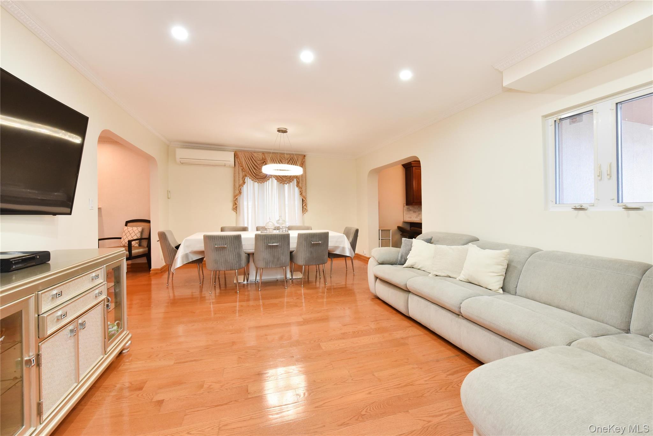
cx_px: 326
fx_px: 254
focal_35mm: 14
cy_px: 218
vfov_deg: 81.2
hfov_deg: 104.2
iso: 2000
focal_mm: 14
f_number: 9
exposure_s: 1/40
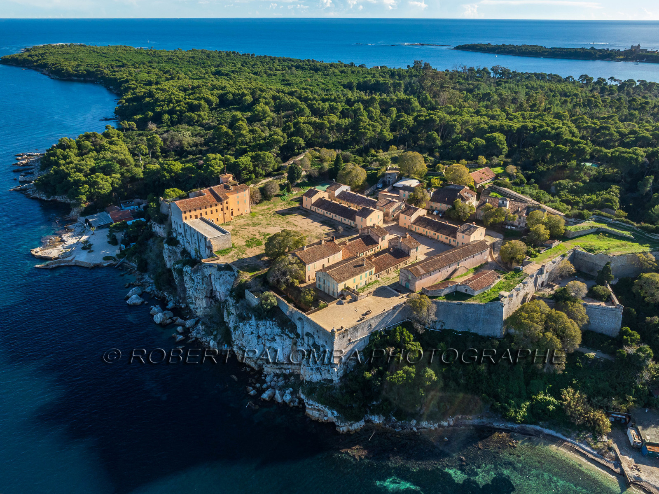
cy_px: 247
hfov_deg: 71.6
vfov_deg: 56.8
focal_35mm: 24
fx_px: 457
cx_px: 330
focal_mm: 12.3
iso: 200
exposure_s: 1/200
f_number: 11
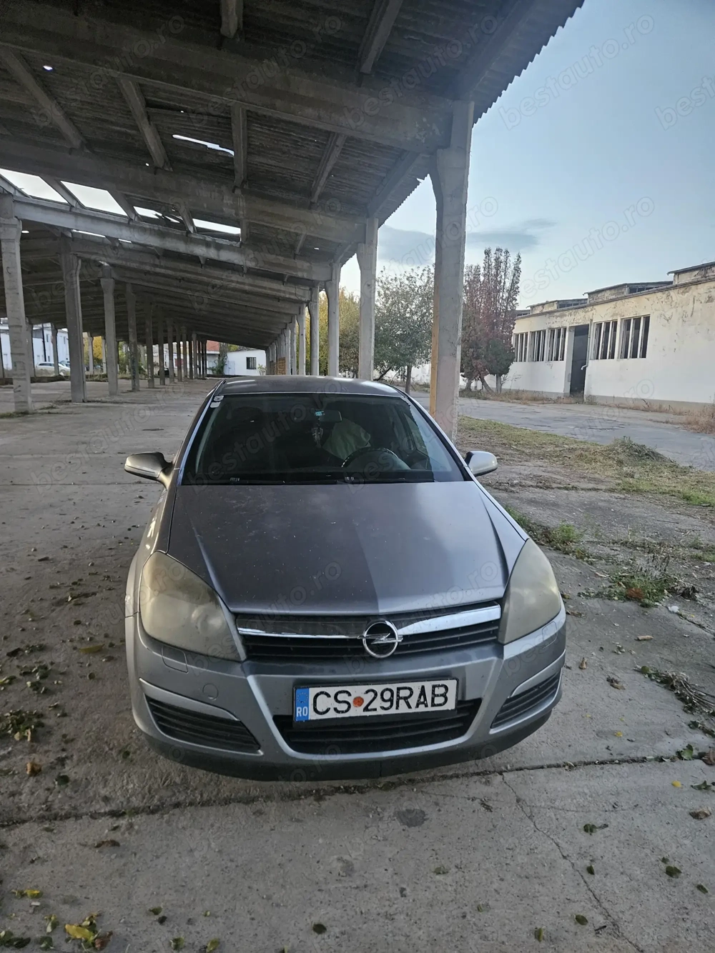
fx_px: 634
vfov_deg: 73.9
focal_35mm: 23
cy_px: 476
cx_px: 358
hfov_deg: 58.9
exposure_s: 1/33.3
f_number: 1.8
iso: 640
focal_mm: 5.4
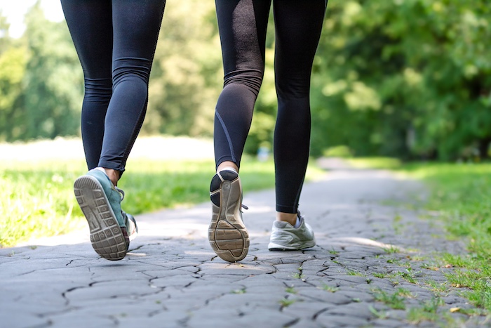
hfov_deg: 24.8
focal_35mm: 82
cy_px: 164
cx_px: 246
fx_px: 1119
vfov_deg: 16.7
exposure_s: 1/2500
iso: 500
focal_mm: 82
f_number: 2.8
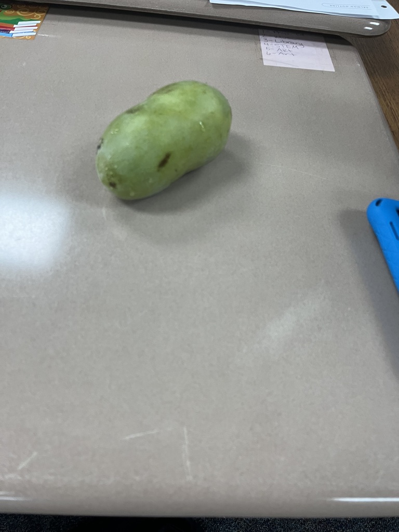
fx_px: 400
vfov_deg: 67.3
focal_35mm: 26
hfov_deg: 53.1
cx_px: 200
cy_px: 266
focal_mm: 5.1
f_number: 1.6
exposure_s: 1/60
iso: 125
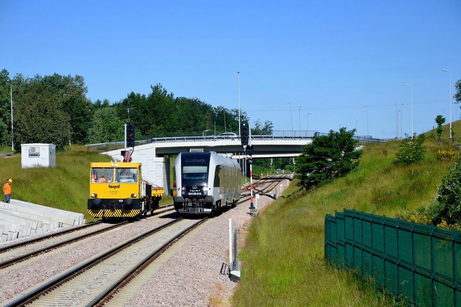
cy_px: 154
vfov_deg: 9.9
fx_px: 1767
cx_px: 230
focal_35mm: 138
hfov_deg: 14.9
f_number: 7.1
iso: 100
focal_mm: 92
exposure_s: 1/400
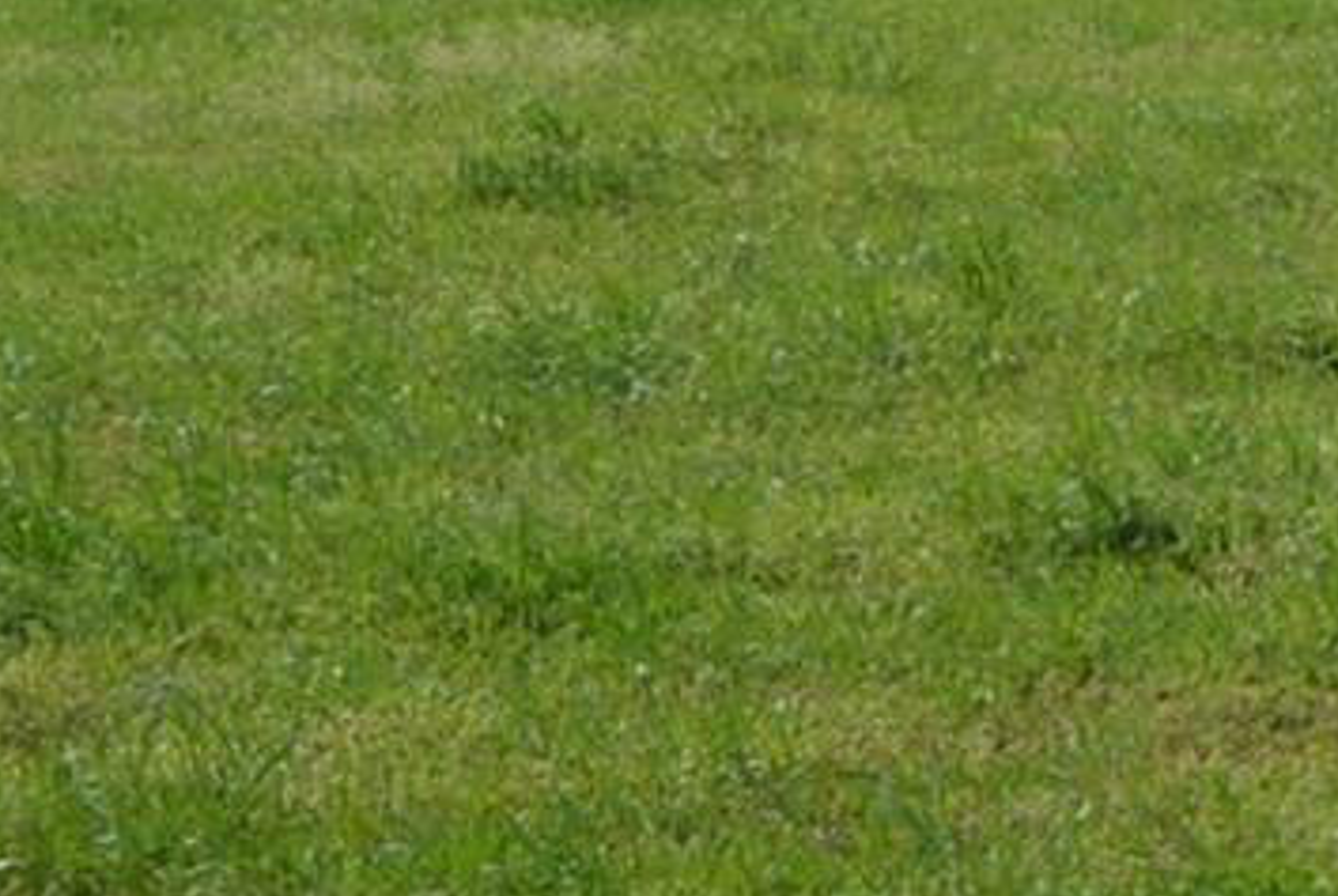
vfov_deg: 6.5
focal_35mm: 208
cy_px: -658
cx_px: 3311
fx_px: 7740
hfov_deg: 8.9
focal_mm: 24
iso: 500
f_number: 11
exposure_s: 1/500
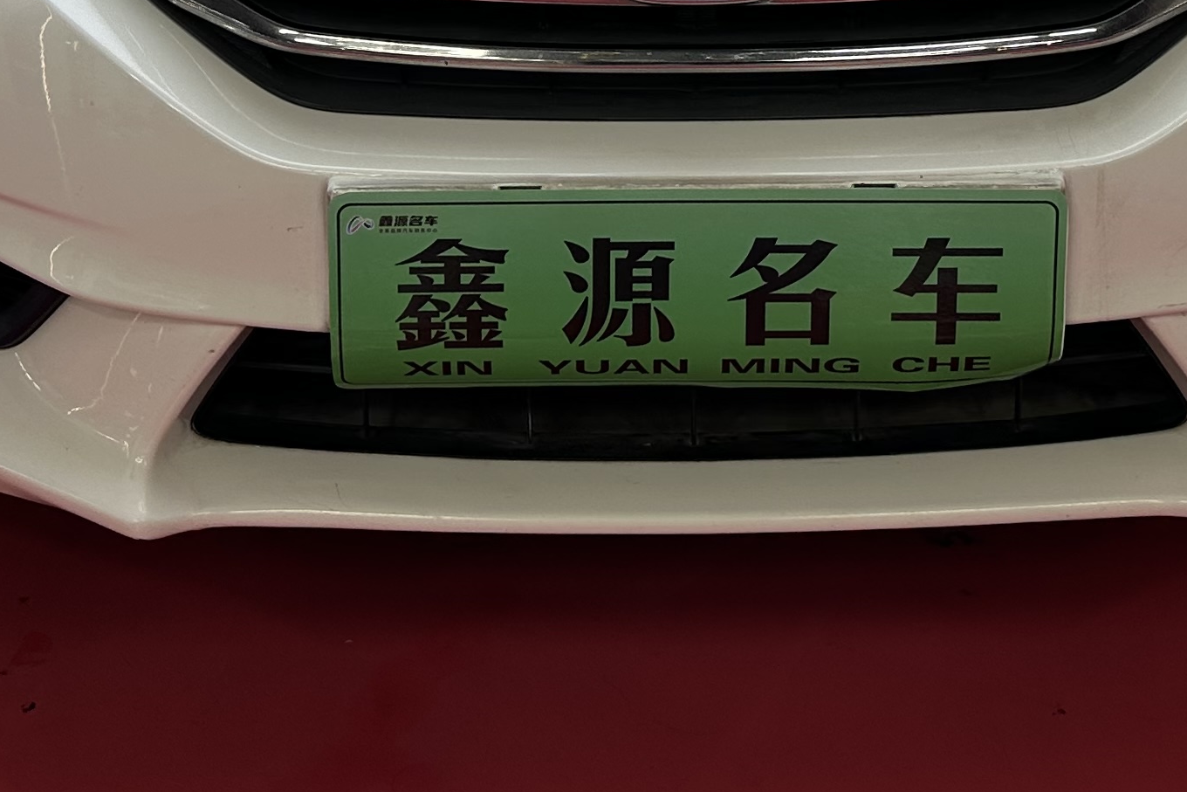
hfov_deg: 27.3
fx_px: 2440
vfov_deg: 16.9
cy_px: -348
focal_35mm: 74
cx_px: 731
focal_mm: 6.86
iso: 64
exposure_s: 1/199
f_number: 1.78
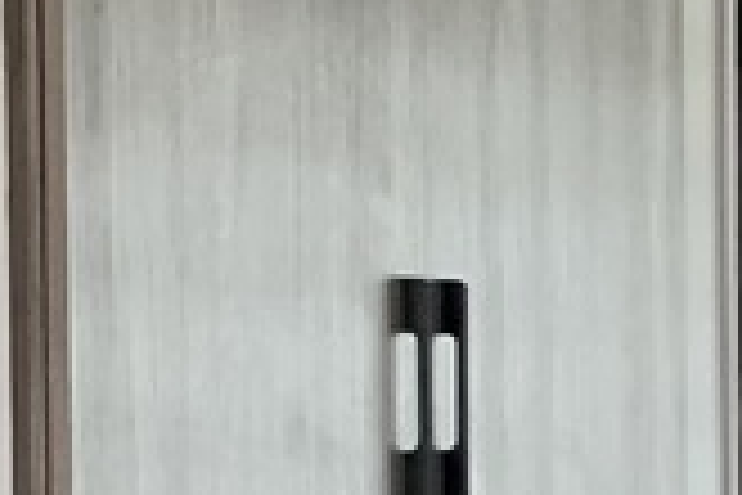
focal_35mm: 197
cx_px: 2073
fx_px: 4060
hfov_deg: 8.9
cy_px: 824
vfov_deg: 6.8
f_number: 1.8
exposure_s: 1/121
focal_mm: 4.25
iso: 80
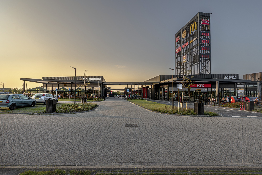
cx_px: 131
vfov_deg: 77.3
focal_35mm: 15
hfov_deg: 100.4
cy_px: 88
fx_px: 109
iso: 100
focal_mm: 15
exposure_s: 1/320
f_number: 7.1
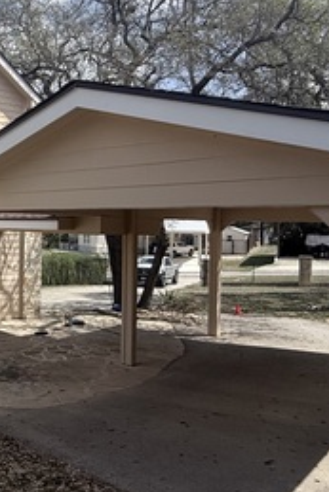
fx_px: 493
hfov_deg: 31.0
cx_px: -68
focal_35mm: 36
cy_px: 226
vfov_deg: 53.0
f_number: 2.2
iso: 50
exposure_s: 1/3460
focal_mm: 2.22
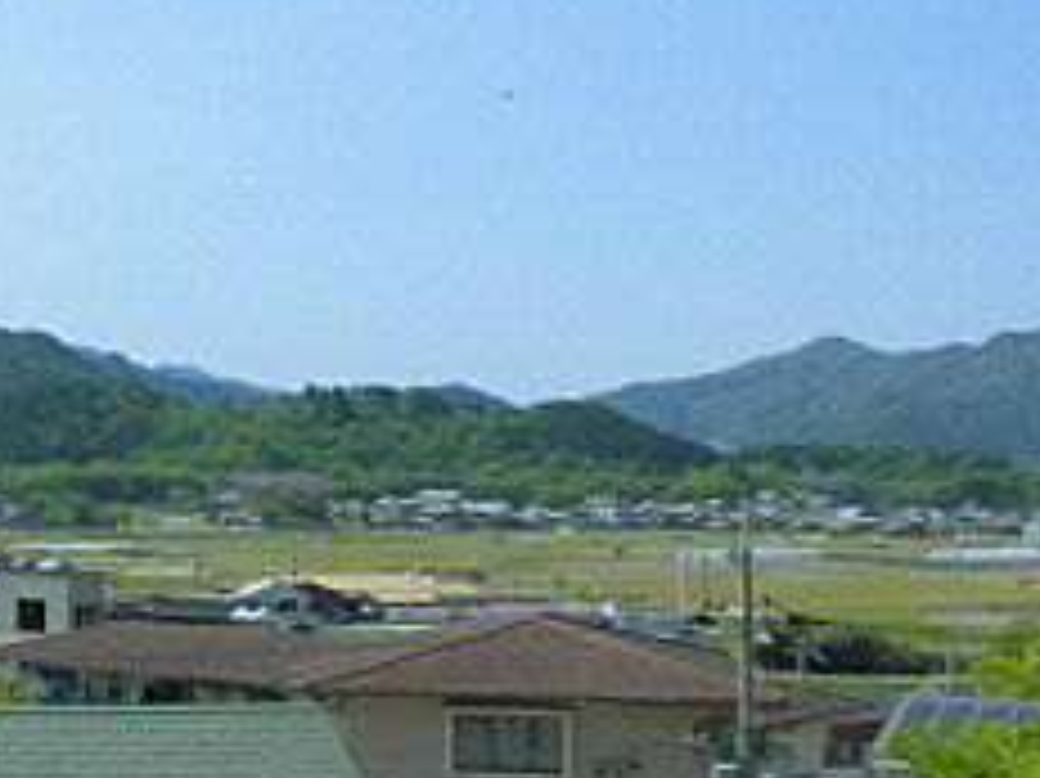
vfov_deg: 20.4
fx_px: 2162
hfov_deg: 24.7
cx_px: -171
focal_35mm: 72
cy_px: 445
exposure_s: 1/800
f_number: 3.5
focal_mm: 4.6
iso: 100
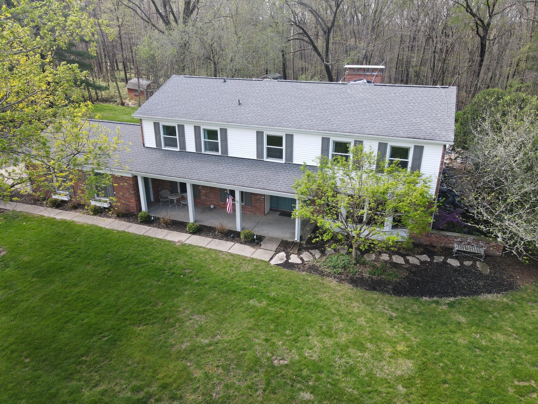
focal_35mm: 24
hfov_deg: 71.6
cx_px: 269
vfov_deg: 56.8
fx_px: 373
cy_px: 202
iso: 100
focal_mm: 4.5
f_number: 2.8
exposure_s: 1/120
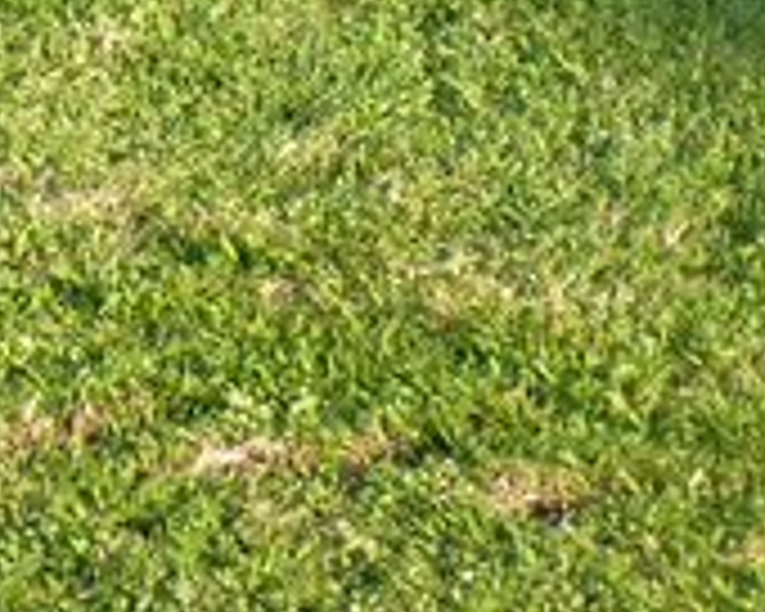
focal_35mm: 212
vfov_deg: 6.8
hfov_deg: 9.0
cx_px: -194
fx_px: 4800
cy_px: -1035
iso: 80
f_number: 3.6
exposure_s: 1/125
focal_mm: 6.4
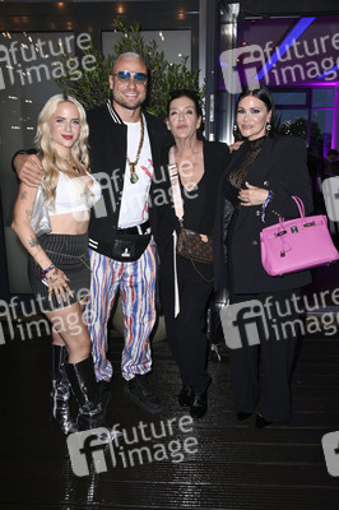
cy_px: 255
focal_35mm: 32
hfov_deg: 41.0
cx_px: 170
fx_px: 453
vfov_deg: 58.8
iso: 400
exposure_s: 1/160
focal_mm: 32
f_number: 5.6
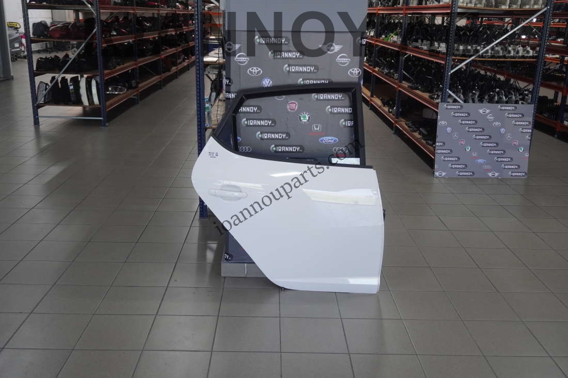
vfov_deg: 36.9
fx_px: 568
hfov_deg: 53.1
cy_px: 189
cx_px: 284
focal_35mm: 36
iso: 1250
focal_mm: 24
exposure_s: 1/160
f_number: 4.5
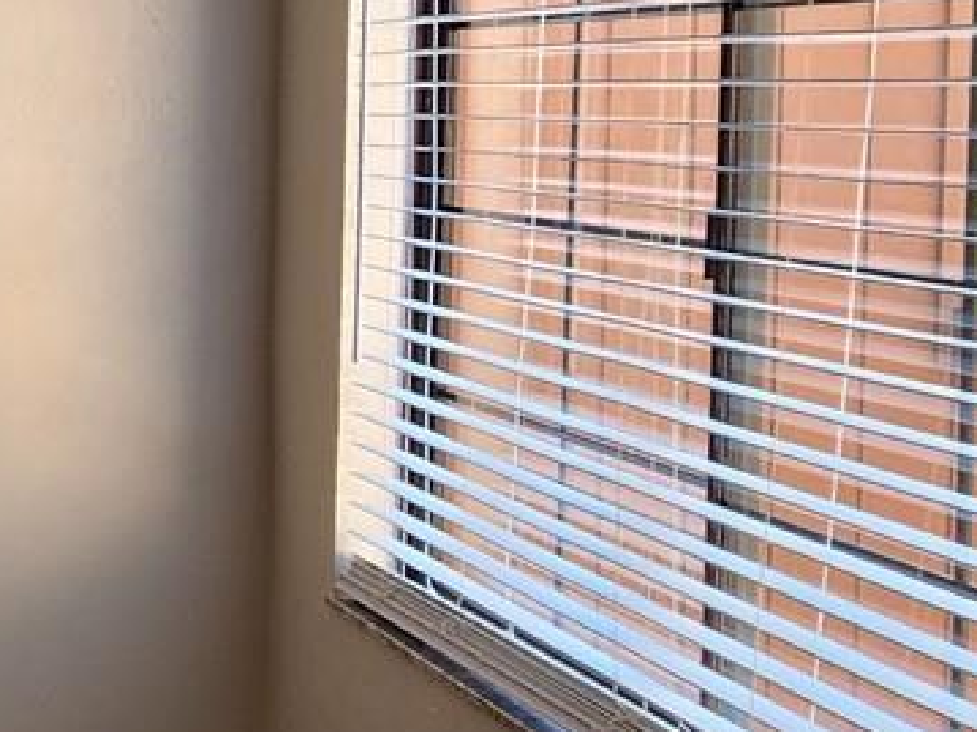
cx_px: -857
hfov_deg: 20.6
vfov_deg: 24.8
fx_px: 1636
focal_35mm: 58
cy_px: 142
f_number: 2.2
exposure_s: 1/60
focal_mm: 2.2
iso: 80
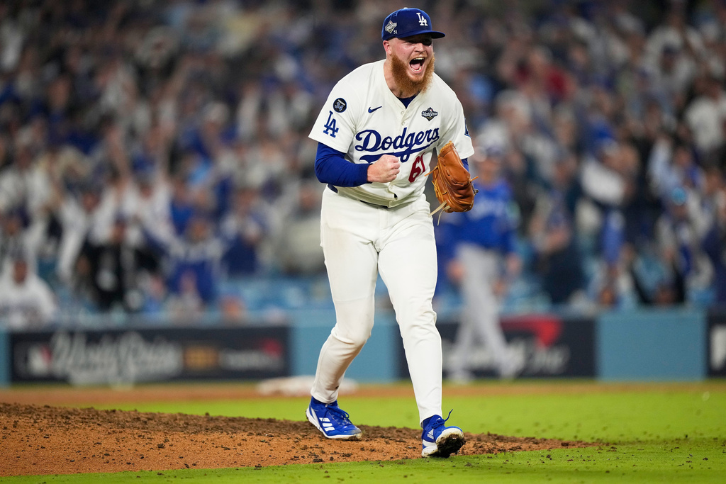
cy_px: 242
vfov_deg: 3.4
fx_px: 8067
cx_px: 363
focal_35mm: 400
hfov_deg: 5.2
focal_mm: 400
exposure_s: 1/3200
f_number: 2.8
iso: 3200
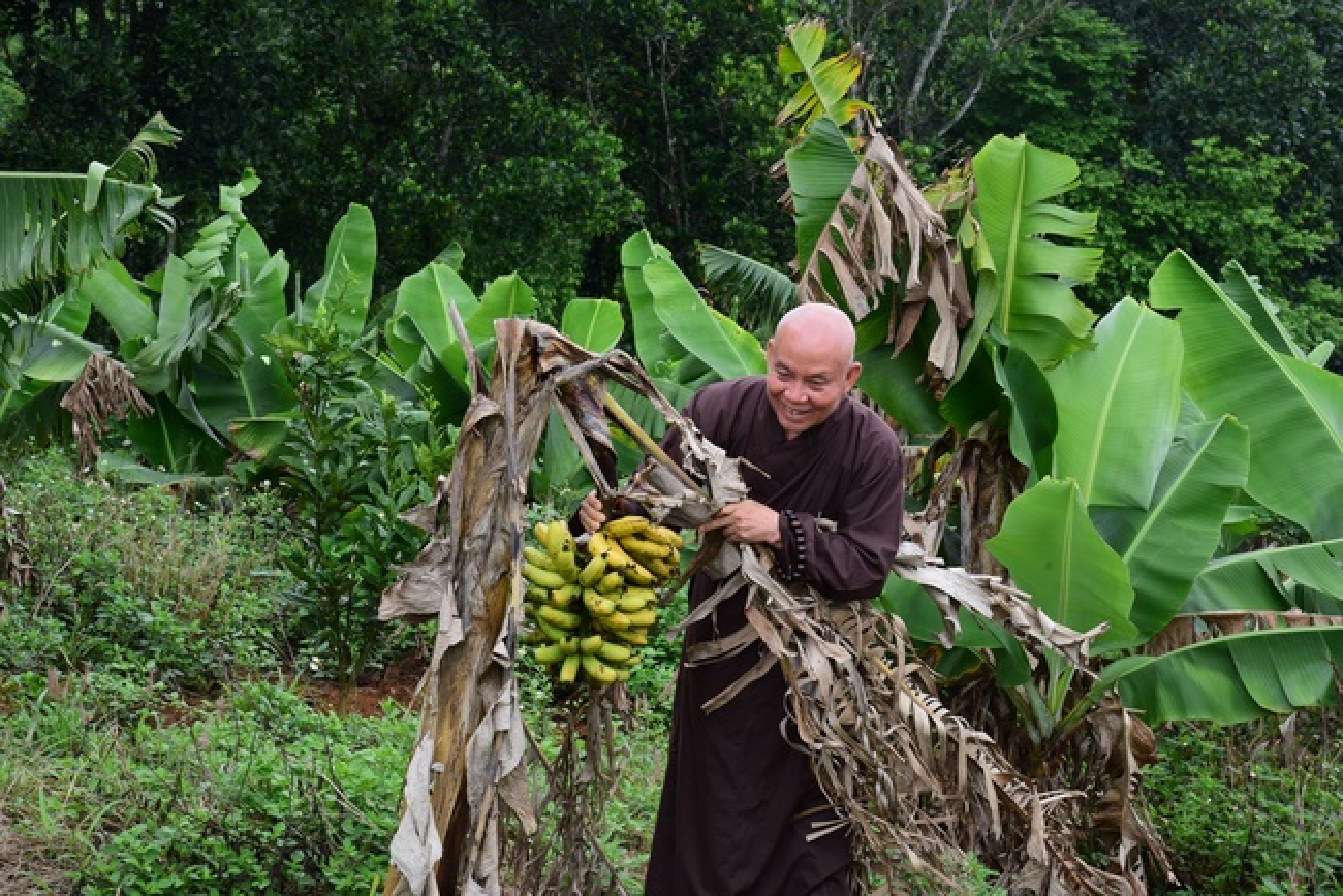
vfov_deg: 14.4
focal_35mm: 95
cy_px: 448
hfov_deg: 21.4
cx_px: 672
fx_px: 3545
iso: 400
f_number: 13
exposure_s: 1/100
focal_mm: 95
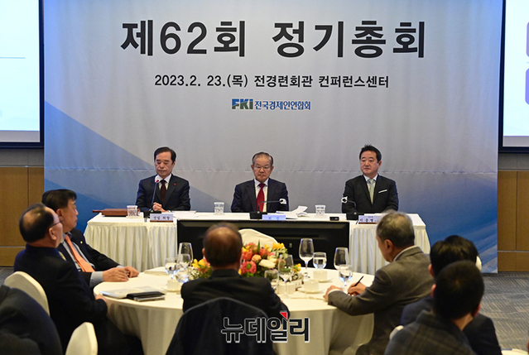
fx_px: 1502
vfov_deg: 13.5
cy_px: 178
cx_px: 264
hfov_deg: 20.0
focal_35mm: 102
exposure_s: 1/640
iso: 10000
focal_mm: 102
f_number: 4.8
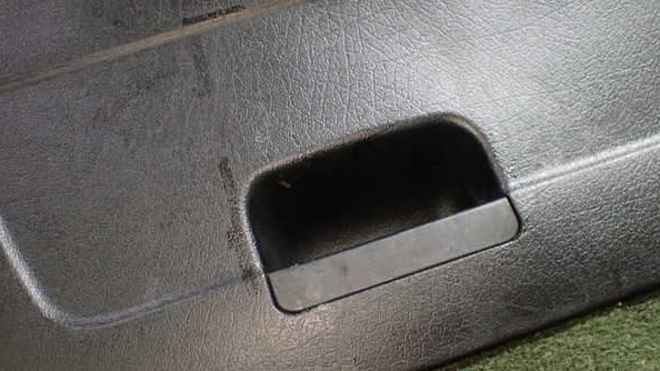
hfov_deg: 59.5
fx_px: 577
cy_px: 180
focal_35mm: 33
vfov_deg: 35.6
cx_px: 328
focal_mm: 5.4
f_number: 2.3
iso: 800
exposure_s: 1/60
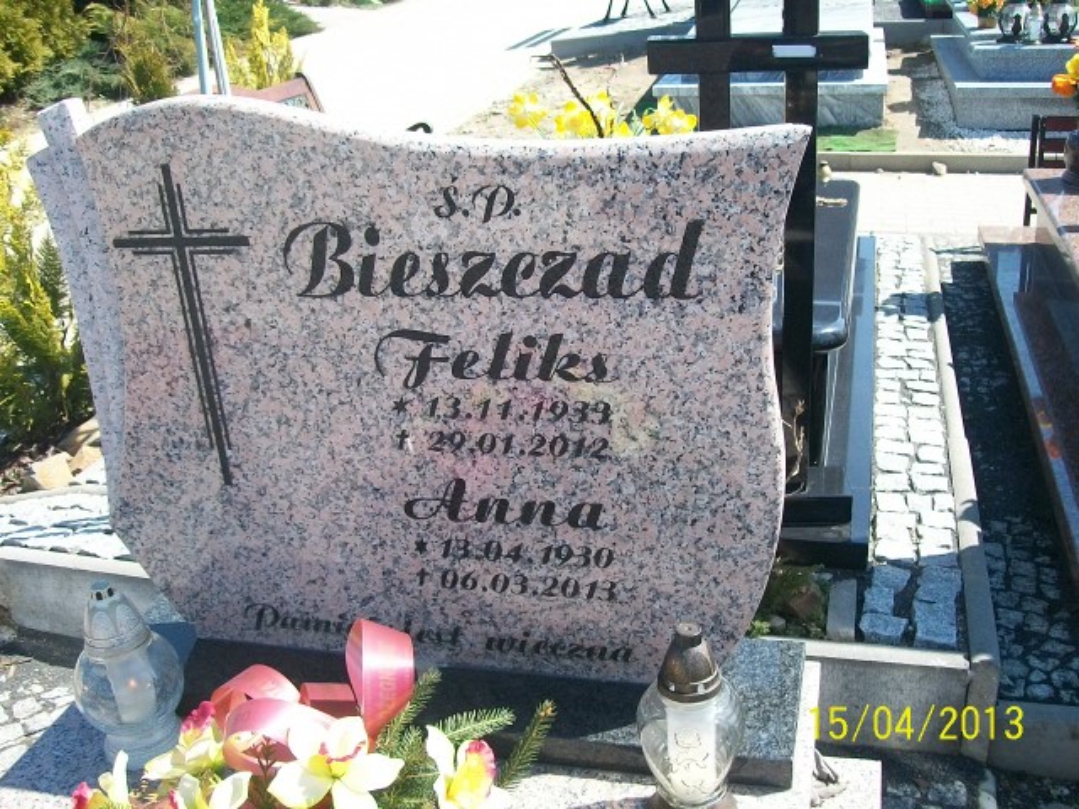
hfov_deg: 51.4
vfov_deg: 39.7
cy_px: 404
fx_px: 1122
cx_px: 540
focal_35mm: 36
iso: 80
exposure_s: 1/500
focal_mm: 6
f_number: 2.7
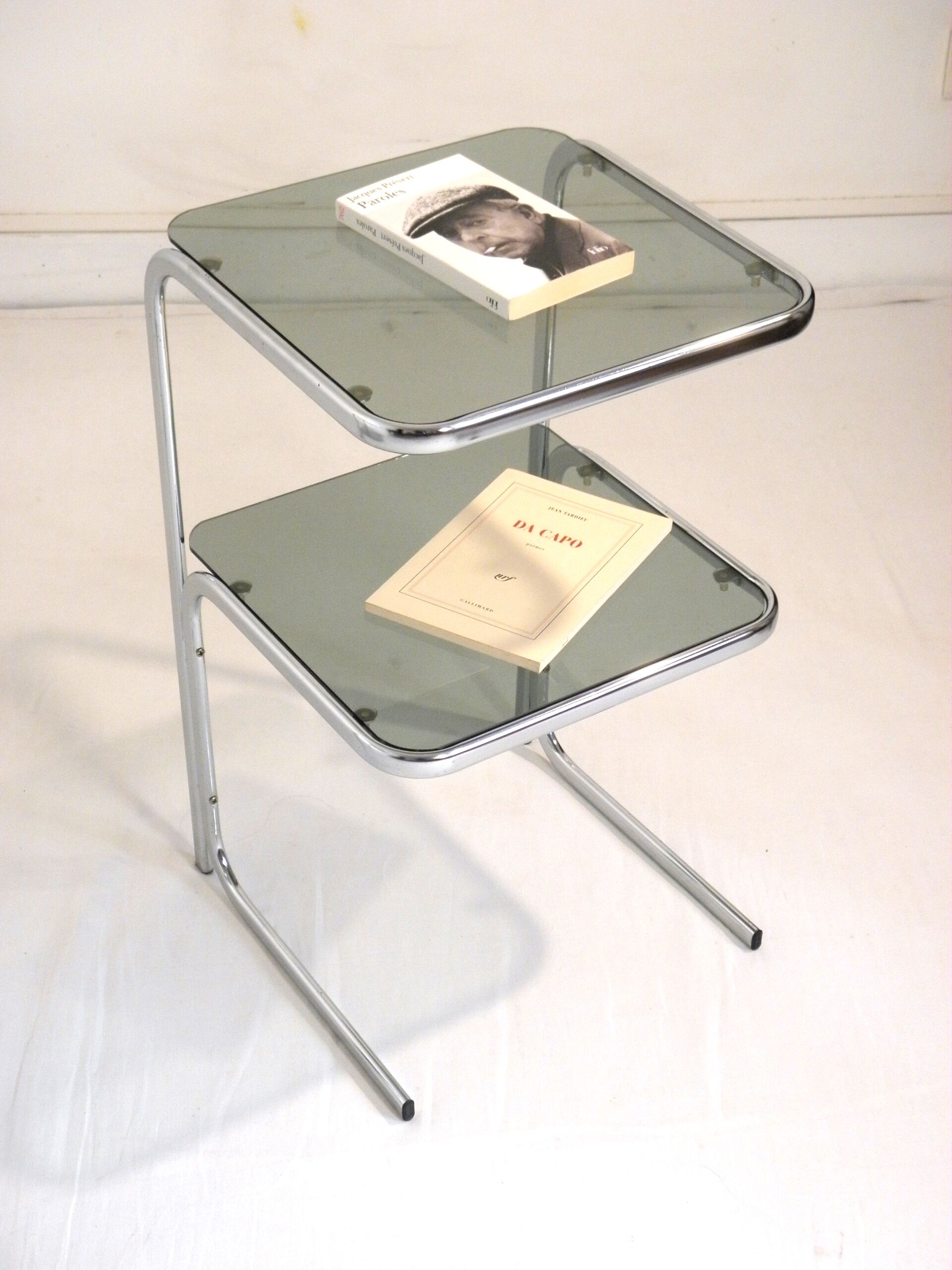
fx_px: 2163
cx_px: 476
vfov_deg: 32.7
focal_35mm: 59
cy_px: 635
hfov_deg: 24.8
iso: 200
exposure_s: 1/30
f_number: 4.1
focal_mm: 10.6
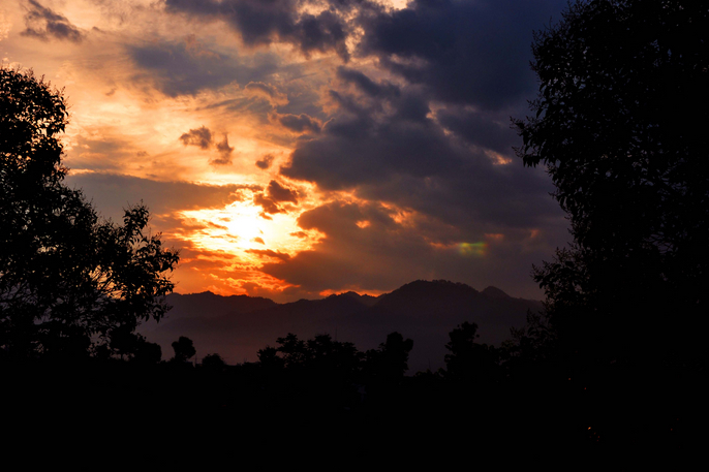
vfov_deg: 25.3
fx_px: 1054
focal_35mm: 54
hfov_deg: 37.2
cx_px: 356
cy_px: 235
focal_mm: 35
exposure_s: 1/100
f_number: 16
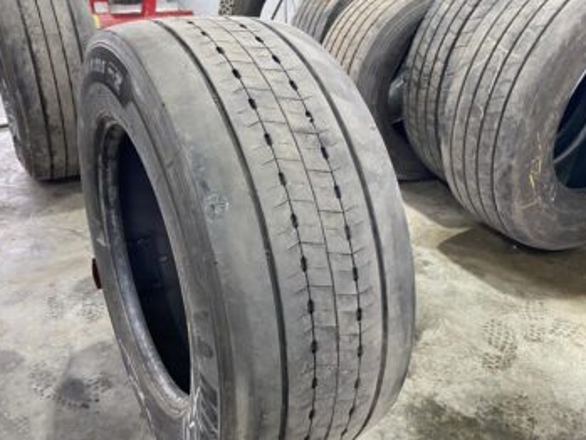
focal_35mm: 32
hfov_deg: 56.8
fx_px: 542
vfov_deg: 44.1
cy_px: 241
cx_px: 284
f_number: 1.8
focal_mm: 4.25
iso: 250
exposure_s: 1/50
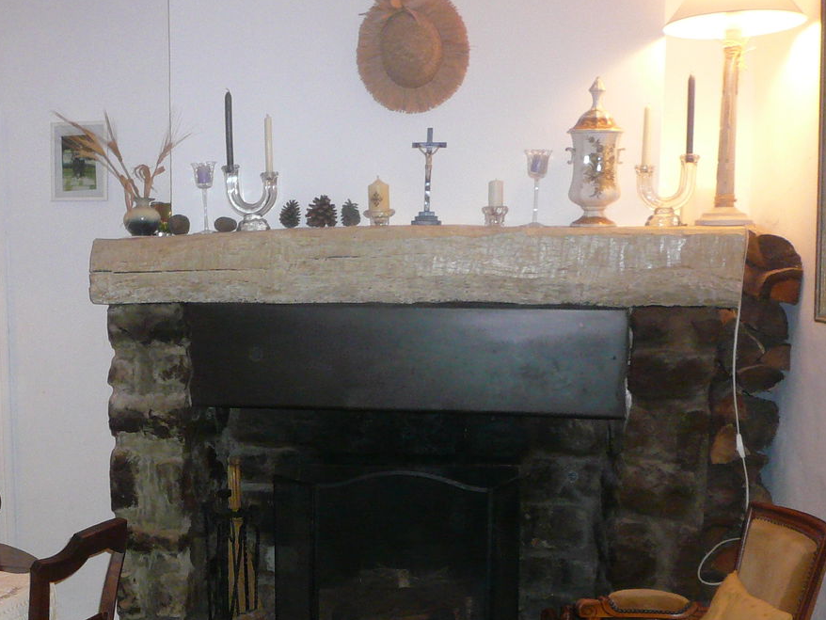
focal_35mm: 51
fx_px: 1217
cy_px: 494
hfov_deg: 36.5
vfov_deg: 28.0
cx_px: 199
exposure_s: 1/30
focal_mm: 4.6
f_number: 2.8
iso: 200
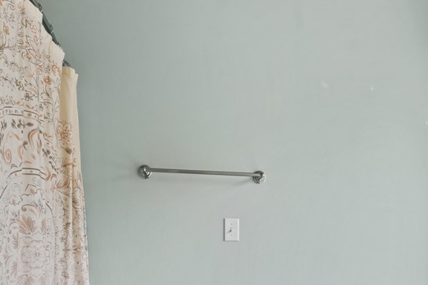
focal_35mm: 33
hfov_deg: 56.3
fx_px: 392
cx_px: 275
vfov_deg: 37.6
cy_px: 251
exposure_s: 1/2.5
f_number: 8
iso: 250
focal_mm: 16.5
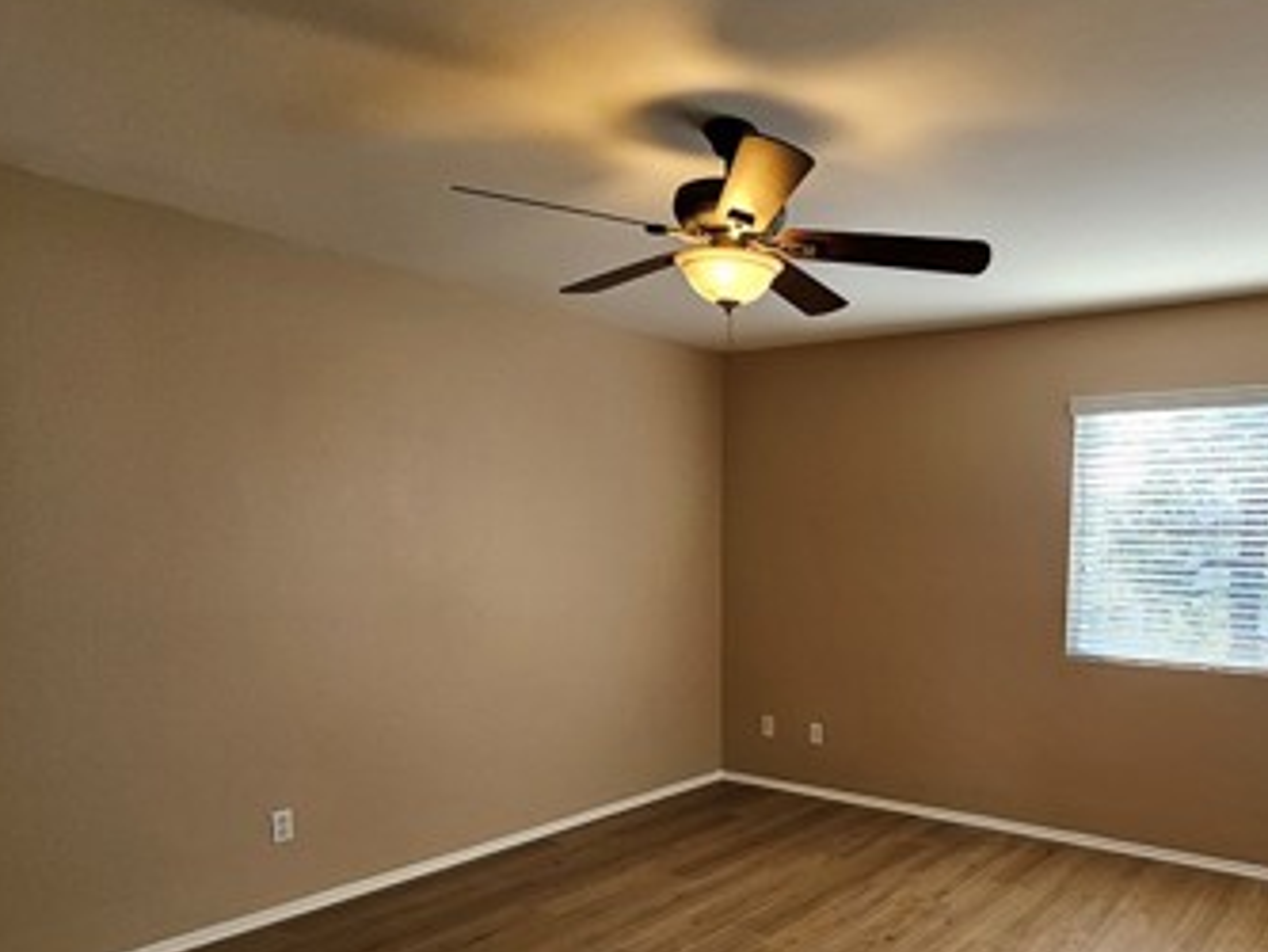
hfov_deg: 67.7
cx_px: 834
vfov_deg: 54.0
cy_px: 617
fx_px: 916
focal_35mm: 25
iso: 64
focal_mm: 1.74
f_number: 2.2
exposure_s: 1/60
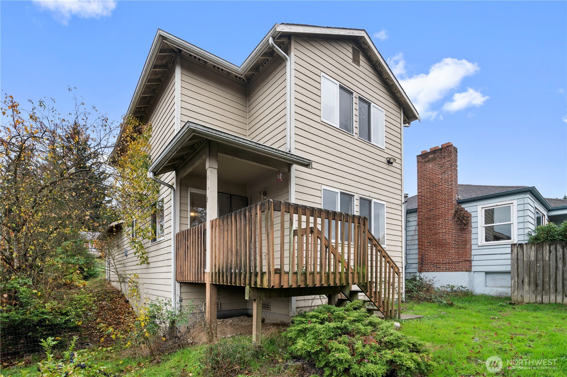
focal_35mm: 16
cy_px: 188
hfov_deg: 96.8
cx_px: 284
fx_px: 252
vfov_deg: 73.6
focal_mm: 16
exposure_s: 1/15
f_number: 8
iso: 200
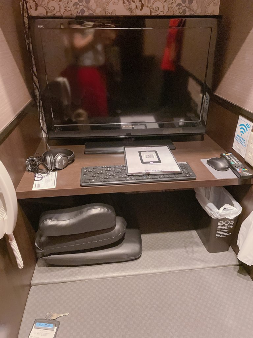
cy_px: 169
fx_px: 253
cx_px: 126
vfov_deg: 67.3
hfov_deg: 53.1
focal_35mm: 26
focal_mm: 4.2
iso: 800
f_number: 1.6
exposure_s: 1/25
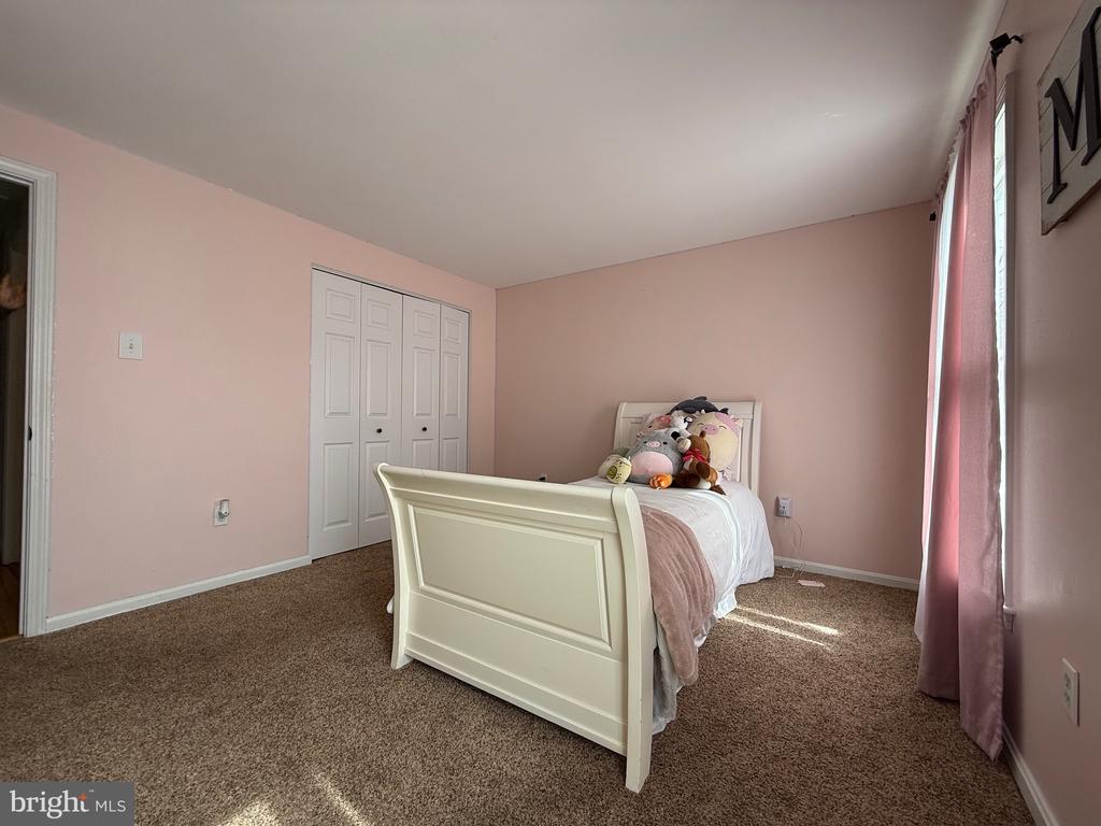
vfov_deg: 85.7
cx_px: 550
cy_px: 413
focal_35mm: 14
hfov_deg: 102.1
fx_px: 445
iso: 64
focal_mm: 2.22
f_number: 2.2
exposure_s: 1/99
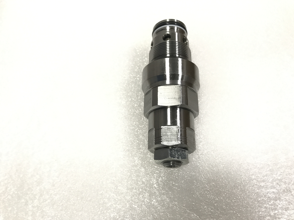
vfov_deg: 49.7
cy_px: 110
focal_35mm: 28
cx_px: 147
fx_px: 238
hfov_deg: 63.4
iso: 50
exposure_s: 1/17
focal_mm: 3.99
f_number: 1.8
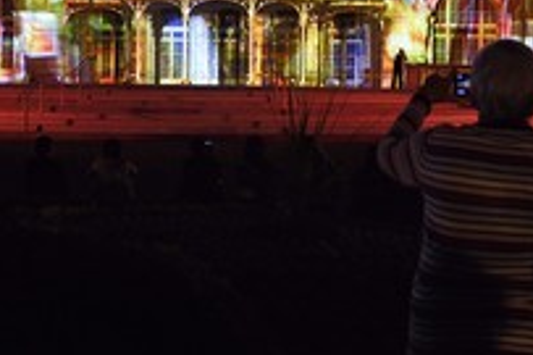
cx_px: 294
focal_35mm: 60
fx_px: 888
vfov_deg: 22.3
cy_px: 79
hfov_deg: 33.4
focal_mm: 29
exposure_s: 1/10
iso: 1600
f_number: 5
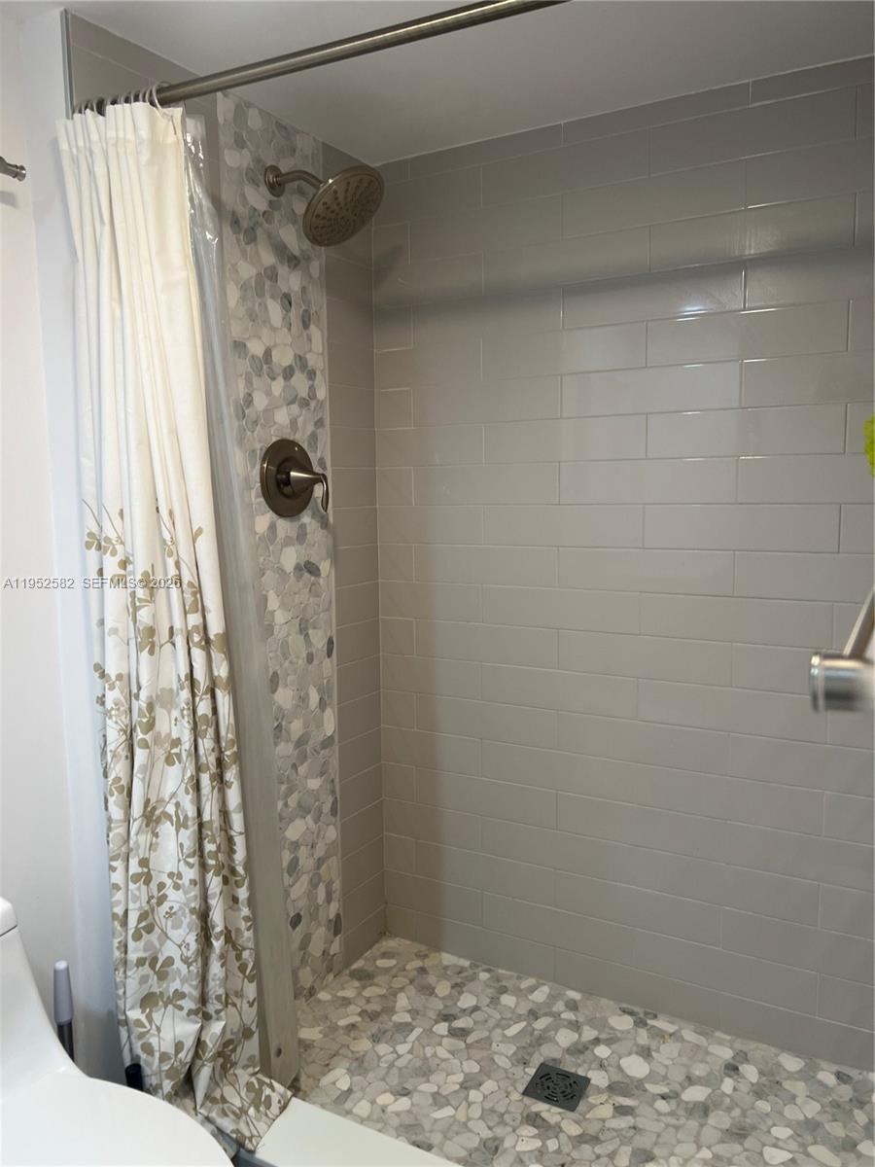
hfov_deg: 53.1
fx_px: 876
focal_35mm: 26
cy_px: 584
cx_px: 438
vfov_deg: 67.3
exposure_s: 1/60
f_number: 1.5
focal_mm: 5.7
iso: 64
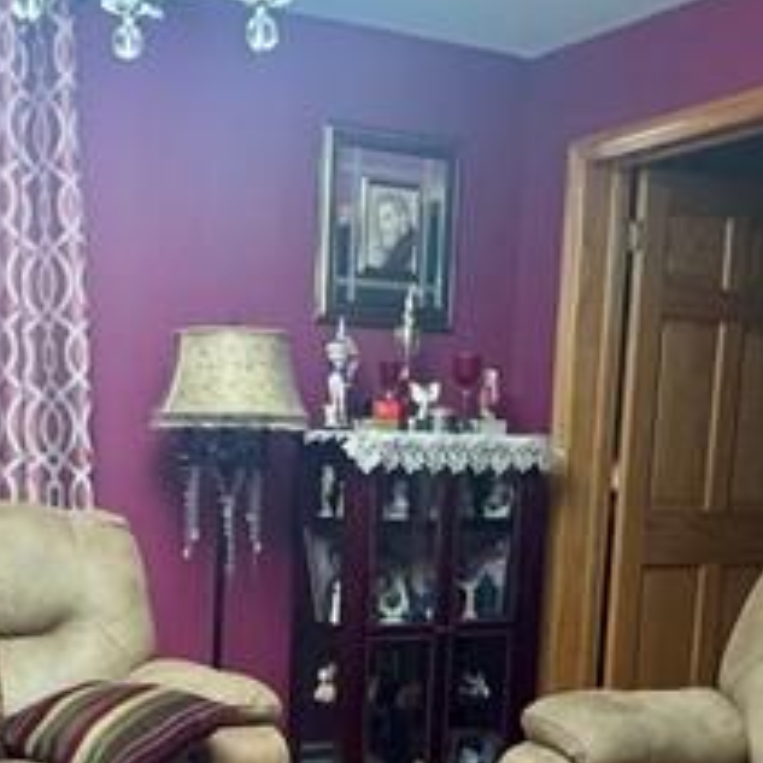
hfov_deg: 28.2
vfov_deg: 26.8
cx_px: 188
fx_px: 1496
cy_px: 796
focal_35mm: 60
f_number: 2.2
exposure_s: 1/60
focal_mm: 2.22
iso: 500
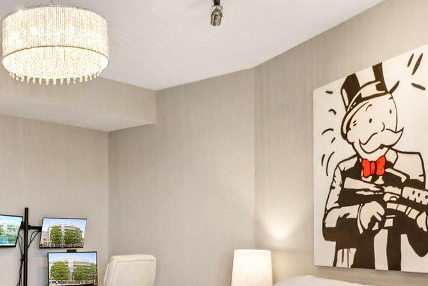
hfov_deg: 39.1
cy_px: 255
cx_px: 97
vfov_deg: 26.6
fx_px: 583
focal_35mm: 49
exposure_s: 1/125
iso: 2000
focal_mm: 16
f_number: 5
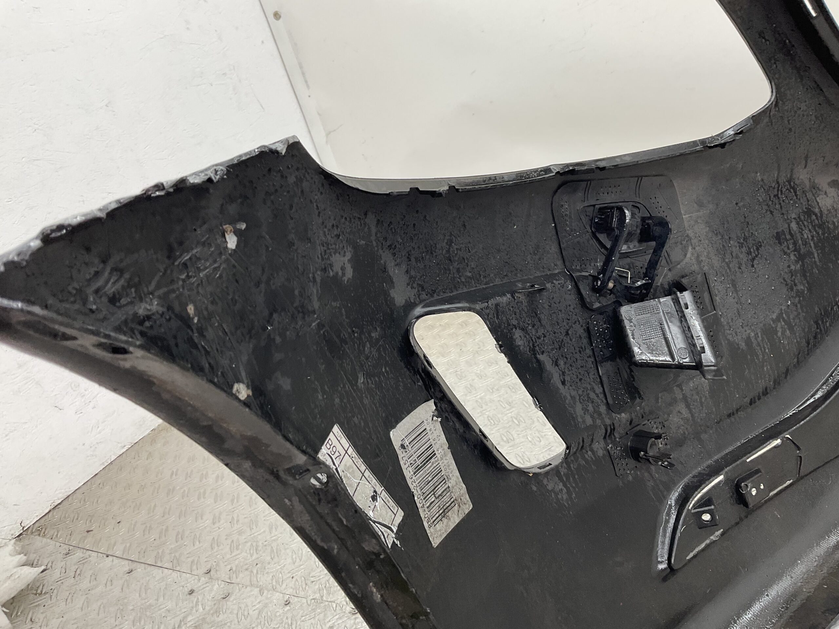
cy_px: 314
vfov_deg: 48.2
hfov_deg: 61.7
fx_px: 703
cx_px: 420
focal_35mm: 29
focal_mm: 3
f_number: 1.8
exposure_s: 1/100
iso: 32
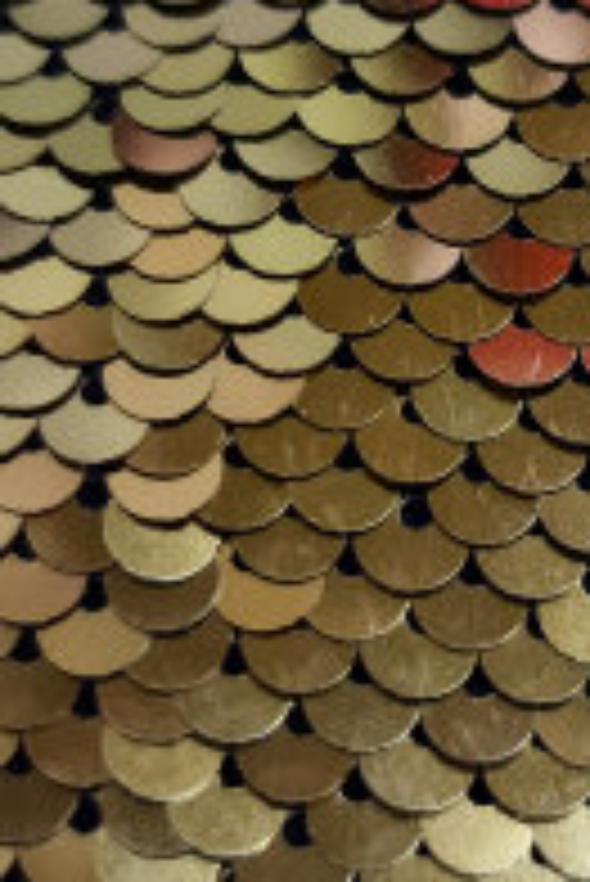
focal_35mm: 81
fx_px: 1988
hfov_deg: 16.8
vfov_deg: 24.9
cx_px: 441
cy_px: 308
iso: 50
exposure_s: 1/50
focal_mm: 7
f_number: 1.8
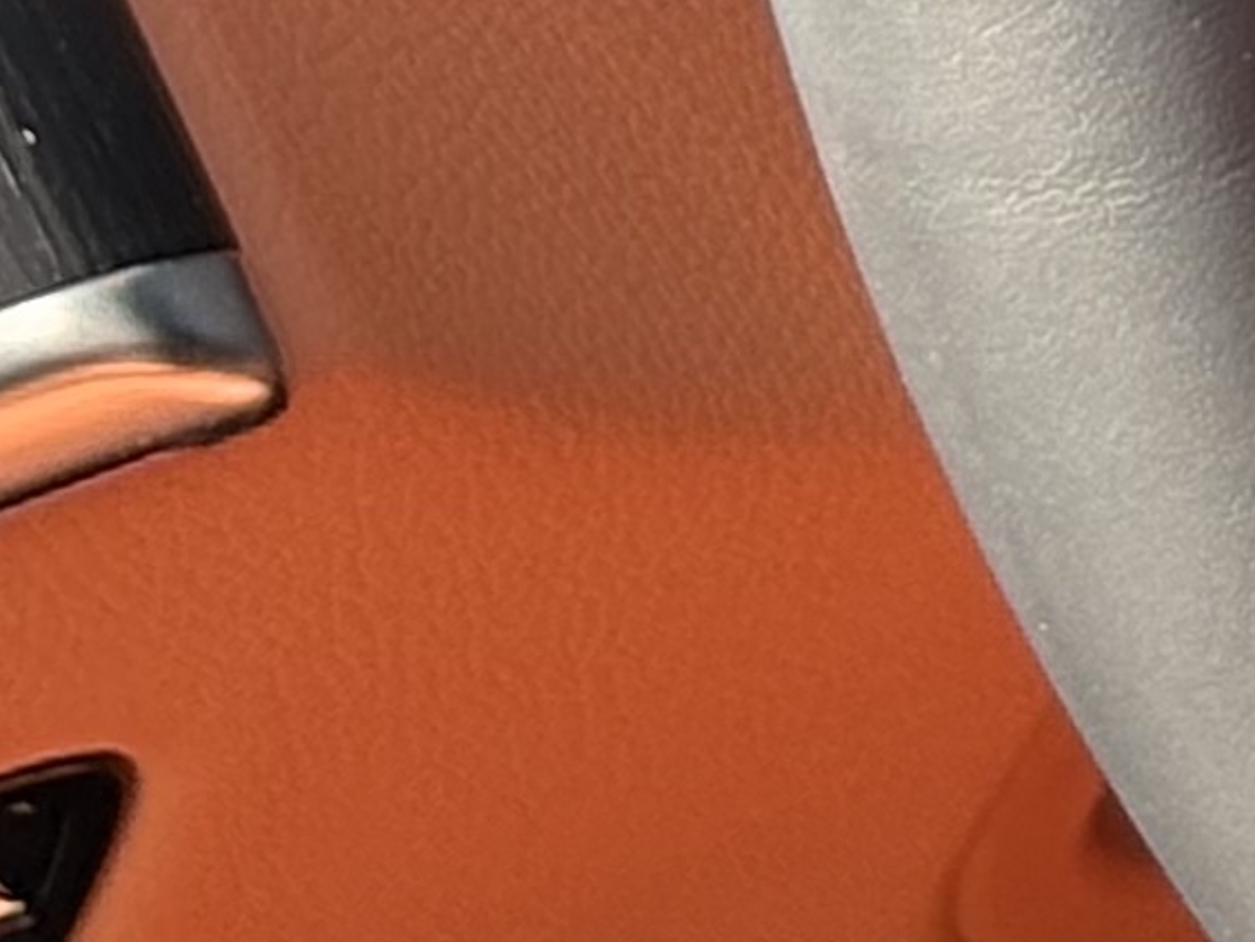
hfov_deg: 5.1
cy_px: -1104
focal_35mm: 371
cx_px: 3547
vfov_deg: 4.0
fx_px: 13453
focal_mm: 5.96
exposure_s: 1/227
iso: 64
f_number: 1.6
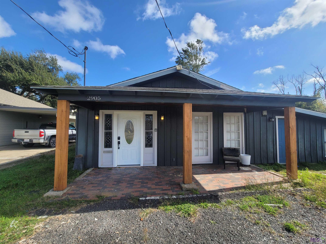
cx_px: 163
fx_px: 122
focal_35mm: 13
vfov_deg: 89.9
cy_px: 122
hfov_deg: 106.2
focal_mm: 2.2
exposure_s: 1/1650
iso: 64
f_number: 2.2
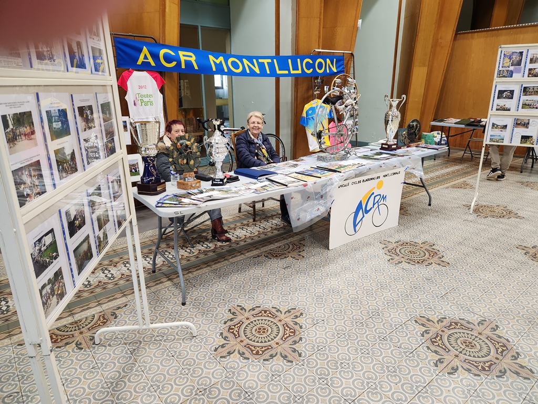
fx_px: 357
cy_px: 202
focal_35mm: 23
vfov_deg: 58.9
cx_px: 269
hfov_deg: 73.9
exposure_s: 1/100
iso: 250
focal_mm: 5.4
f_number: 1.8
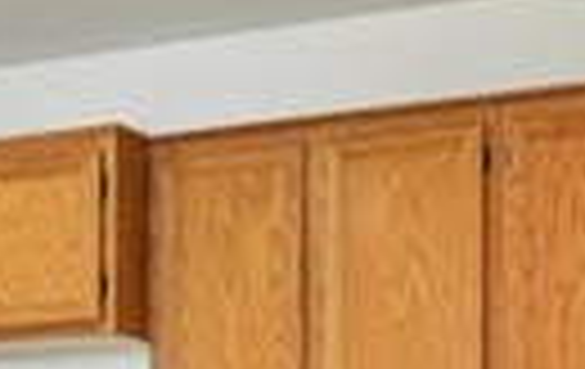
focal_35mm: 128
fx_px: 2046
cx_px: 261
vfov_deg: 9.9
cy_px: 616
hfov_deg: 16.3
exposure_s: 1/8
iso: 400
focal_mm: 16
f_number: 8
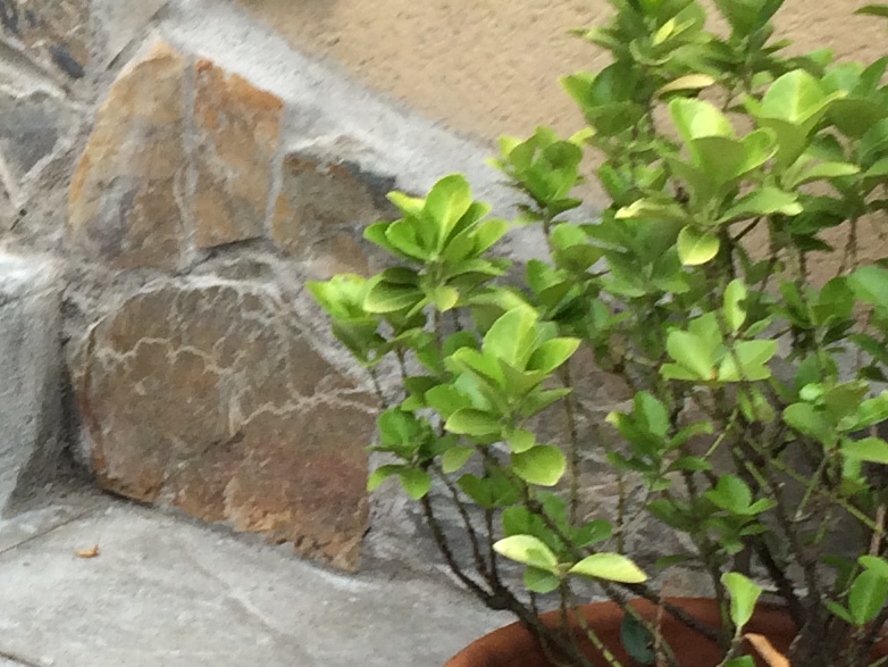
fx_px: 3105
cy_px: 348
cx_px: -139
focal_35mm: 121
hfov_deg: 15.7
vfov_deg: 12.3
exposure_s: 1/100
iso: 50
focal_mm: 4.15
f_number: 2.2
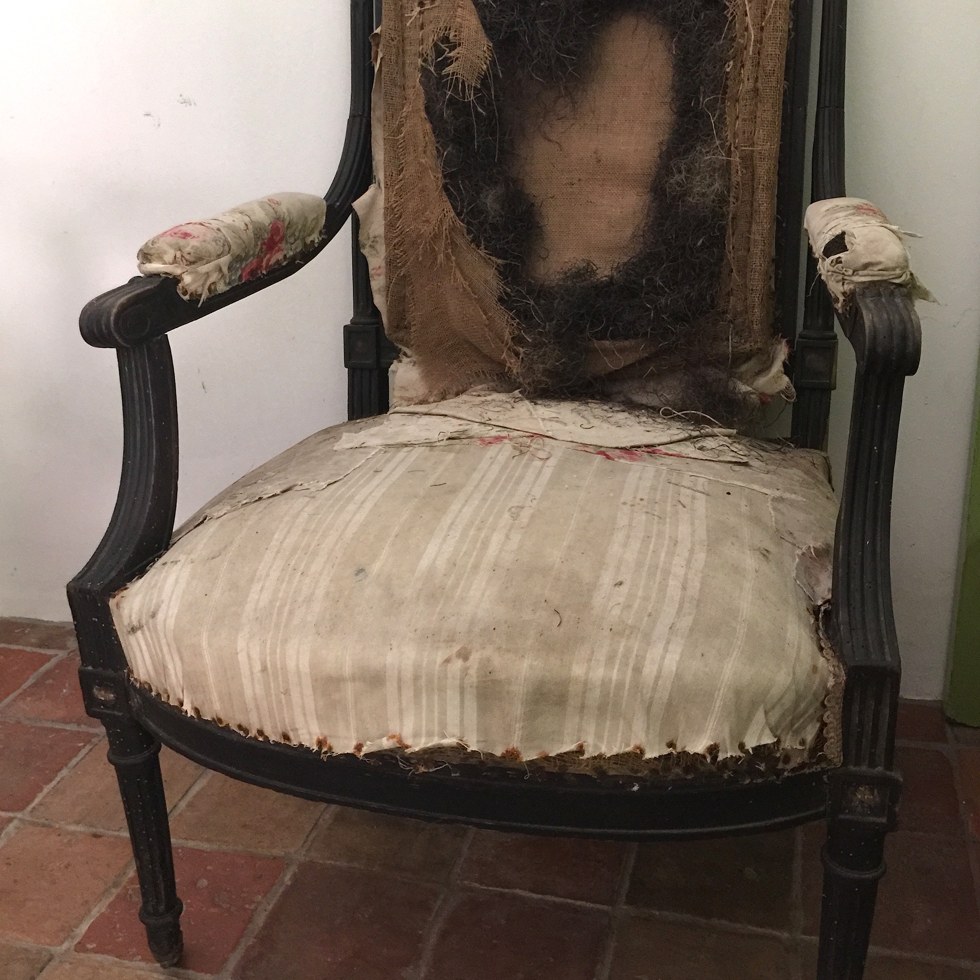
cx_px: 490
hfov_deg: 47.2
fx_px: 1121
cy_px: 432
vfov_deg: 47.1
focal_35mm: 35
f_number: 2.2
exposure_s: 1/15
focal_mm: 4.15
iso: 125
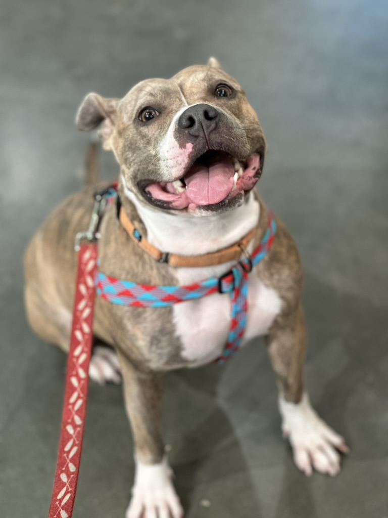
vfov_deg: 25.3
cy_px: 259
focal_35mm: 77
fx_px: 1151
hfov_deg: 19.1
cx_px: 194
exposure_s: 1/40
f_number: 2.8
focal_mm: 9
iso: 125
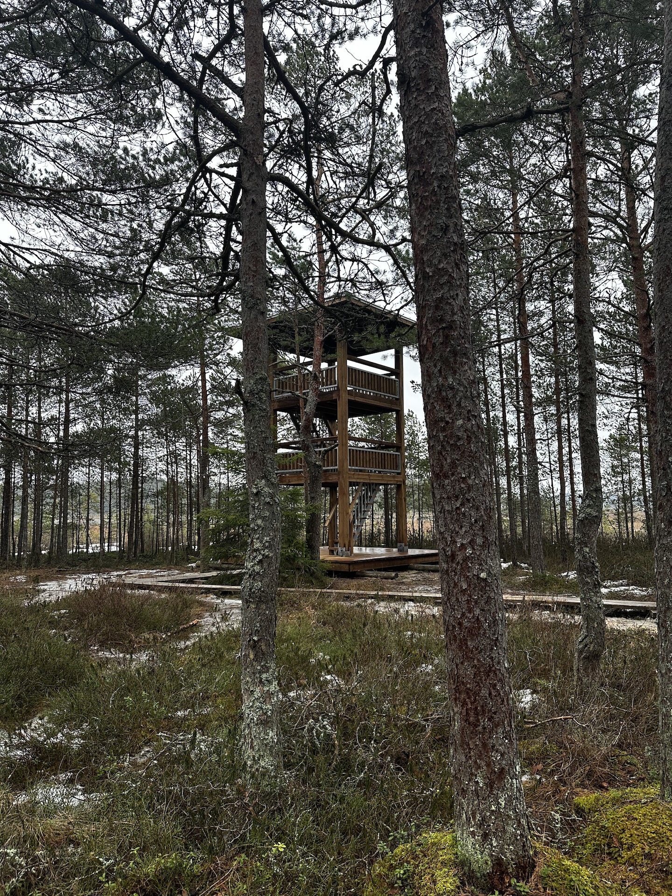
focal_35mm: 24
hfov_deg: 56.8
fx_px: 621
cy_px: 448
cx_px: 336
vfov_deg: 71.6
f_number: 1.78
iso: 160
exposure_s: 1/121
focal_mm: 6.86
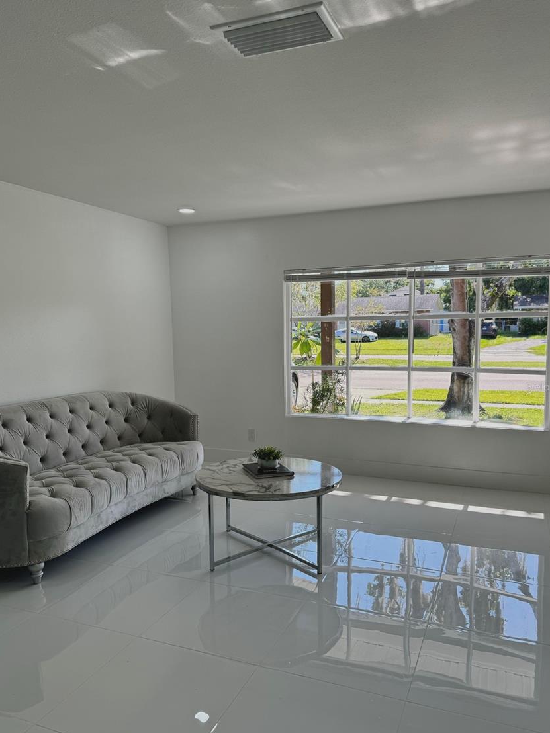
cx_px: 275
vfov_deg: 67.3
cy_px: 386
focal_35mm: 26
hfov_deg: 53.1
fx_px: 551
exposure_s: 1/385
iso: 80
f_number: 1.78
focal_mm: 6.76
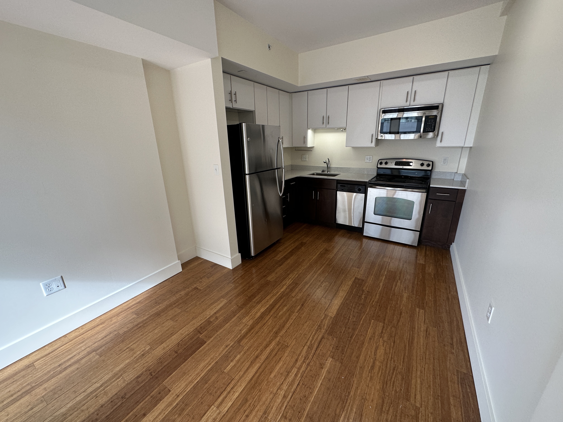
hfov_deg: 102.1
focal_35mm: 14
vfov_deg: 85.7
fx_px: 228
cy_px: 211
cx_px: 282
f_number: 2.2
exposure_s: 1/120
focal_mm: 2.22
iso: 125
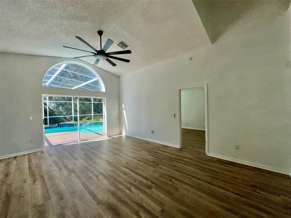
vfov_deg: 85.7
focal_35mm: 14
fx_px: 118
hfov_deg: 102.1
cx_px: 146
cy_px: 109
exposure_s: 1/527
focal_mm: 2.22
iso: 32
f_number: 2.2
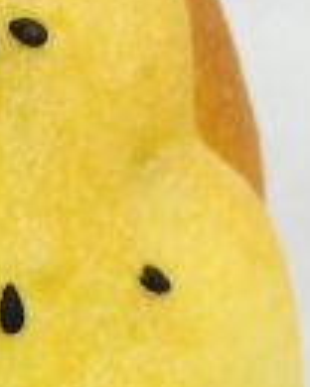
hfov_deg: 9.5
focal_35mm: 152
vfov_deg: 12.5
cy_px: 402
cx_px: -297
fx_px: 1743
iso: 125
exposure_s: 1/33
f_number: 2.2
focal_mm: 4.15
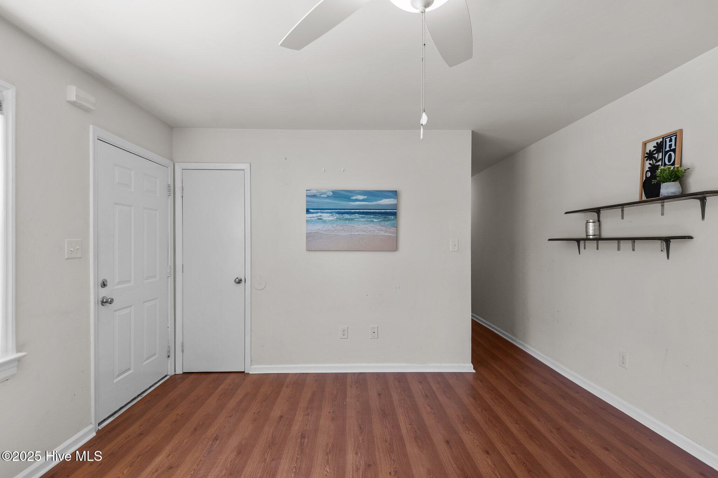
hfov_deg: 96.8
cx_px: 359
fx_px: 319
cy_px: 239
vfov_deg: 73.7
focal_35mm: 16
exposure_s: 1/60
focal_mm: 16
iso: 400
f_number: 4
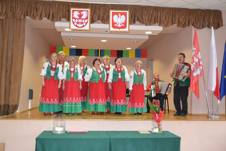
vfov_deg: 35.5
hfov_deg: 51.3
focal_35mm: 38
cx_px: 113
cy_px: 76
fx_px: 235
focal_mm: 25
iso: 1800
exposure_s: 1/60
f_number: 4
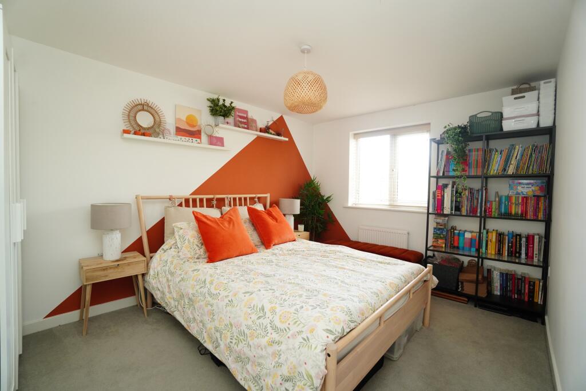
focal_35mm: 15
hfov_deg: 100.4
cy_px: 196
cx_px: 293
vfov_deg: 77.4
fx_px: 244
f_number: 4
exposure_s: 1/60
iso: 640
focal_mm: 10
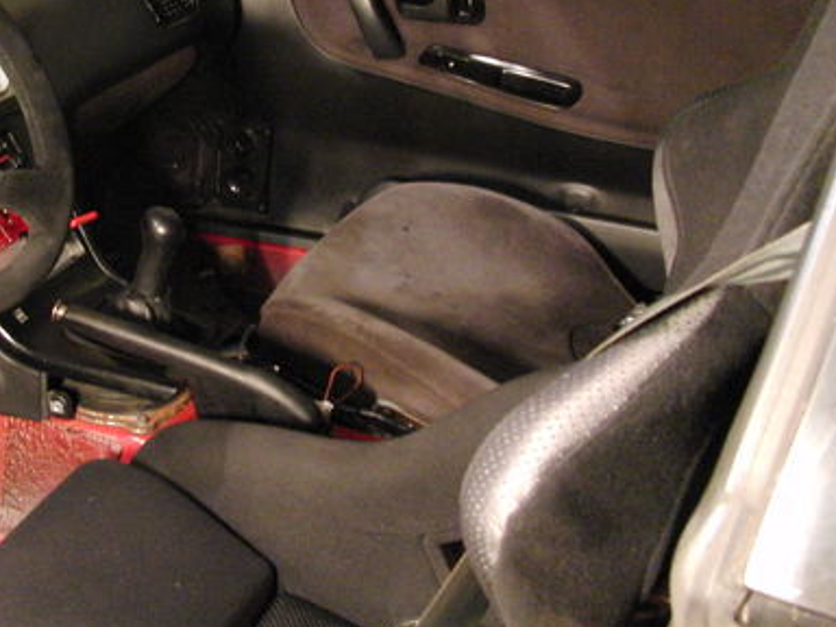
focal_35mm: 60
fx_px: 1449
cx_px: 207
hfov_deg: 31.6
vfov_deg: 24.2
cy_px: 185
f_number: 2.7
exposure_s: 1/2.5
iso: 800
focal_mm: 7.3
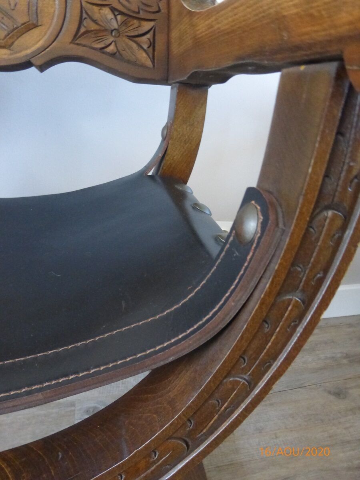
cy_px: 240
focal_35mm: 25
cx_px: 180
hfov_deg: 54.9
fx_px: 347
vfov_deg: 69.4
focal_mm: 4.3
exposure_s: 1/13
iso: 800
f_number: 3.3
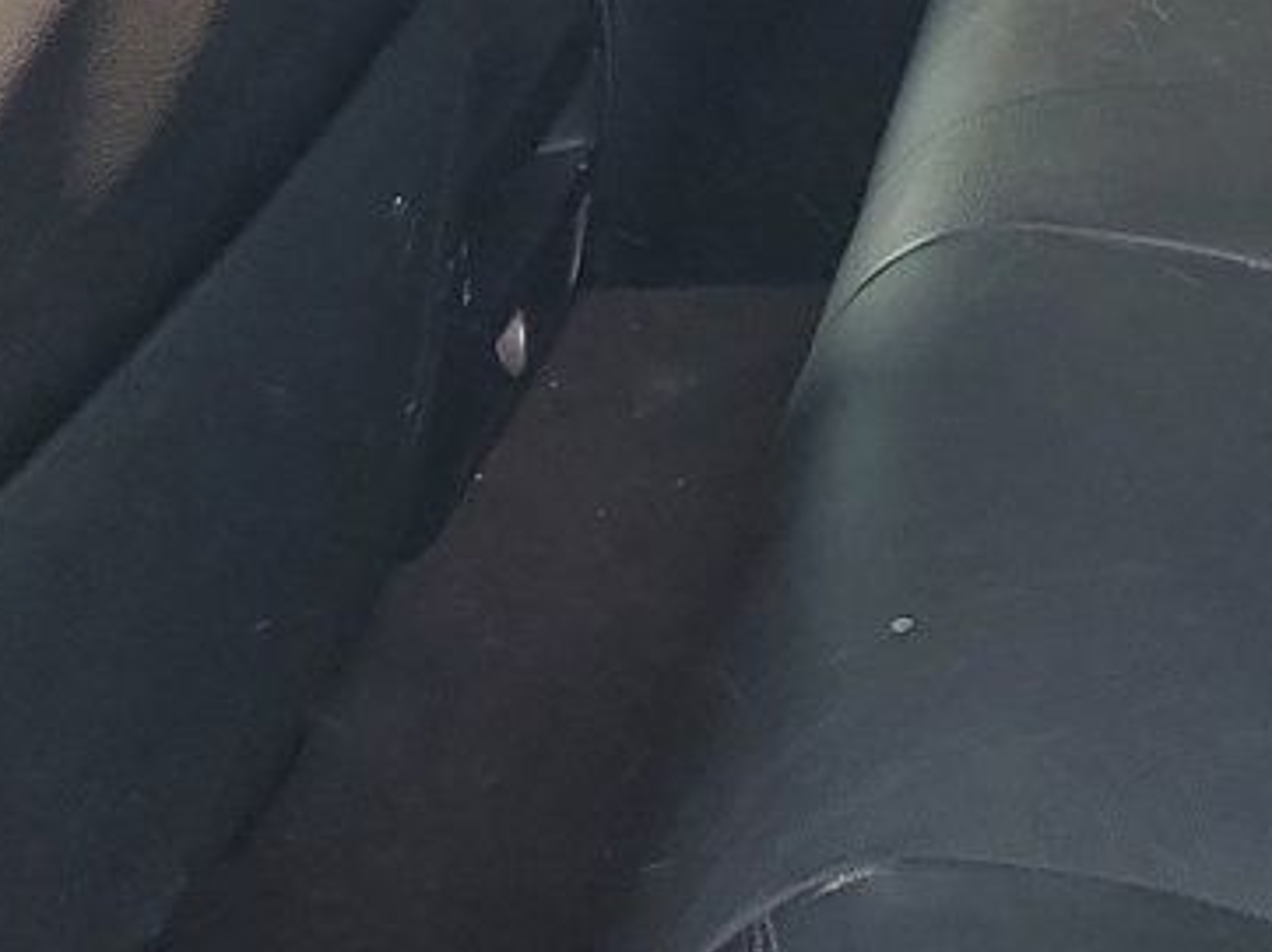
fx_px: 4223
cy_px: -144
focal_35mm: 115
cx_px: 2112
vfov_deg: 12.6
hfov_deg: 15.3
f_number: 1.5
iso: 50
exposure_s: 1/169
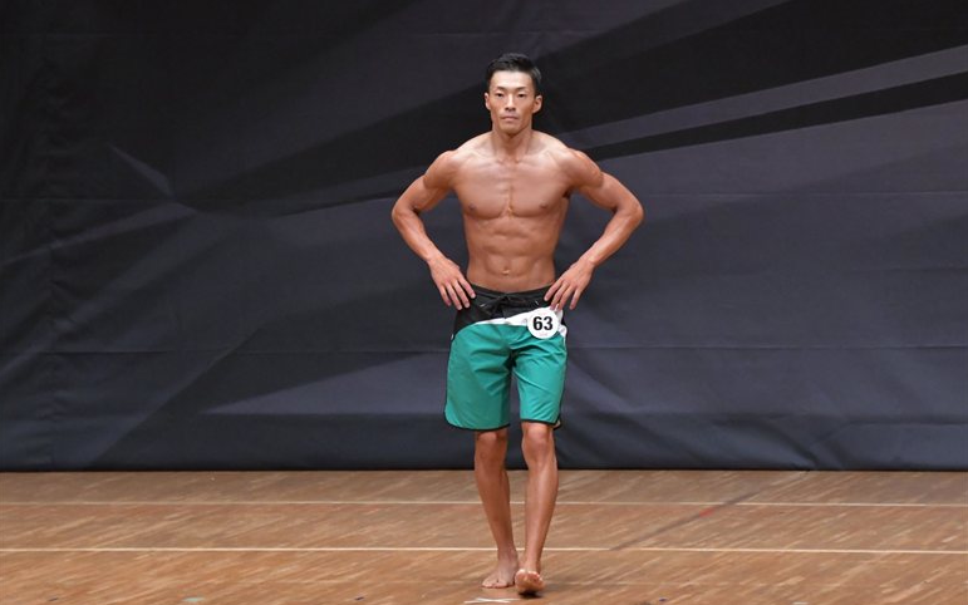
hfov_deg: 7.2
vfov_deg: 4.5
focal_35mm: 292
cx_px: 483
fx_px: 7704
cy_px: 302
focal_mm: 190
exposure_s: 1/400
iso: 6400
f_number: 5.6
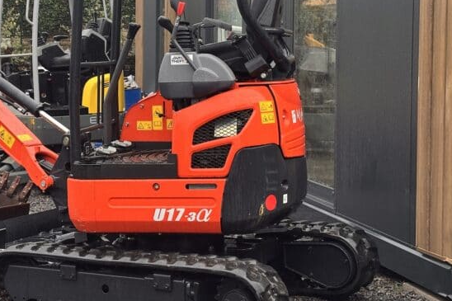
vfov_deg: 16.6
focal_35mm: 82
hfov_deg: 24.5
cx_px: 117
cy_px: 85
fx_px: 1029
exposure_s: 1/103
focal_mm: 6.86
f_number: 1.78
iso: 80
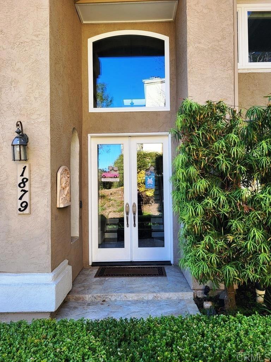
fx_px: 271
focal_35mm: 26
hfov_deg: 53.1
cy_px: 181
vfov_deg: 67.3
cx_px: 136
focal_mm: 5.4
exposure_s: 1/246
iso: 40
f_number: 1.8
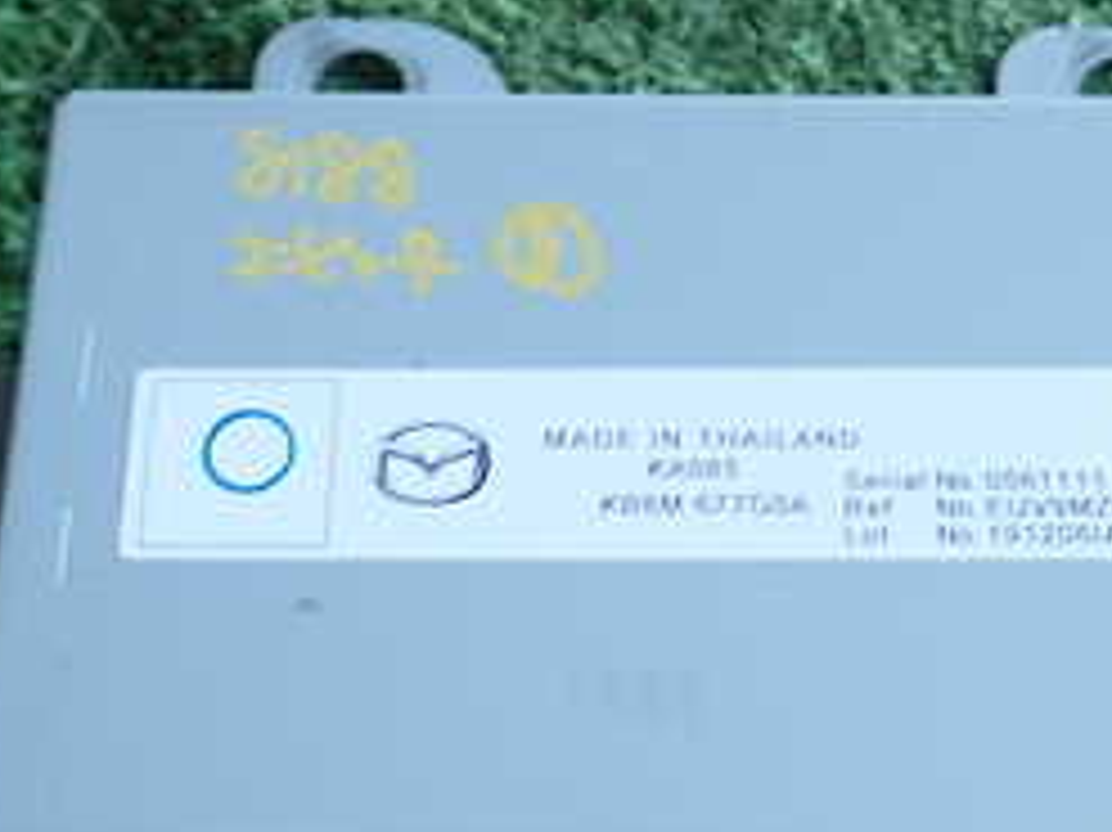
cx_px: 774
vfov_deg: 17.3
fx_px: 2729
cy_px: 603
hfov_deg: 22.9
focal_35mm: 85
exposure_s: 1/60
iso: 200
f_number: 2.6
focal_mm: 6.42
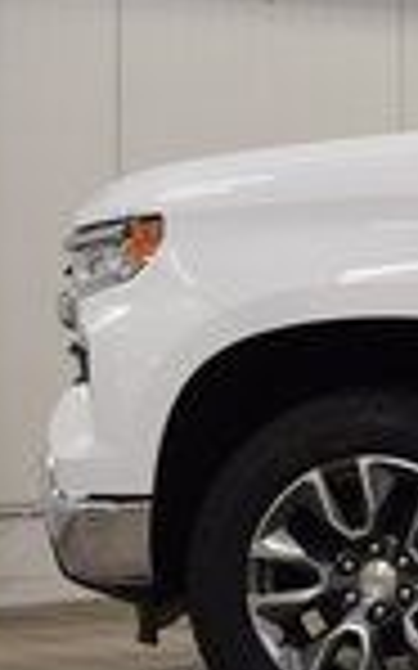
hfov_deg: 6.6
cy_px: 304
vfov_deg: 11.8
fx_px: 3233
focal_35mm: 177
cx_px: 1317
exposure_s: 1/30
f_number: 7.1
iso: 400
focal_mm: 27
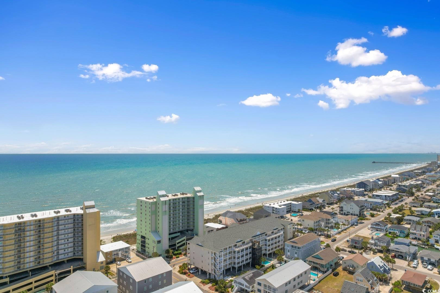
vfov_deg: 57.2
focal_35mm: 22
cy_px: 146
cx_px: 220
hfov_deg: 78.6
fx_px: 269
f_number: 2.8
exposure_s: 1/640
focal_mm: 8.38
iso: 100
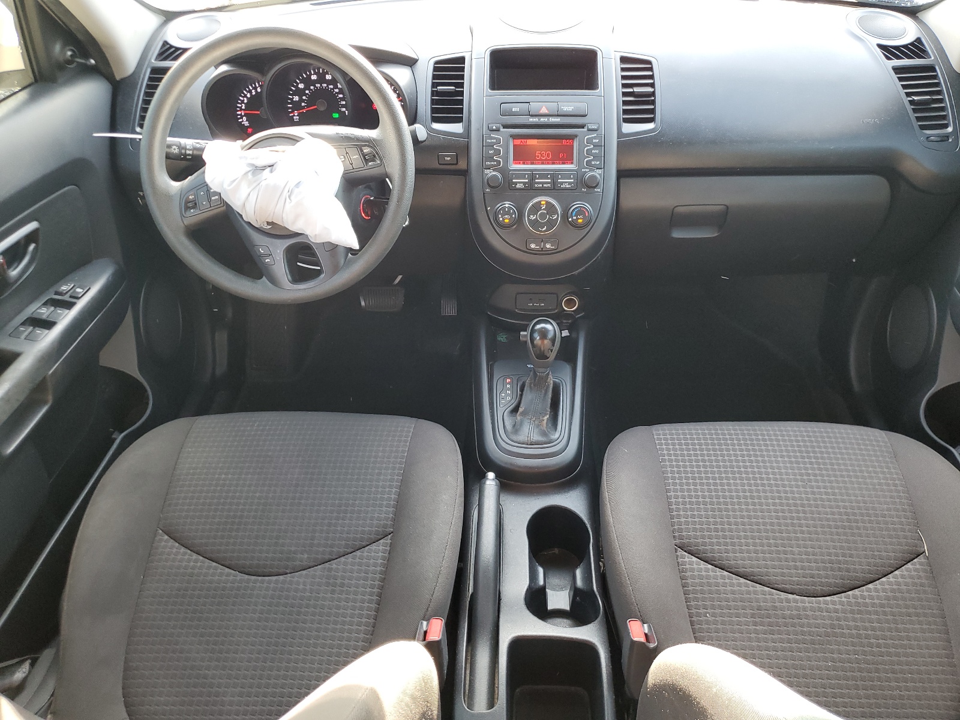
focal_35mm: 26
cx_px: 480
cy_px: 360
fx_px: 721
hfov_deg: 67.3
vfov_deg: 53.1
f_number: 1.5
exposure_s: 1/60.2
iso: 75
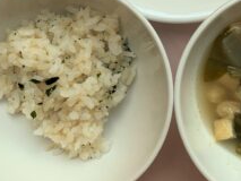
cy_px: -3
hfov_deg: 31.4
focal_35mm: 61
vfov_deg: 23.0
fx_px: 425
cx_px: 165
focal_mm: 4.25
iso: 32
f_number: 1.8
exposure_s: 1/122
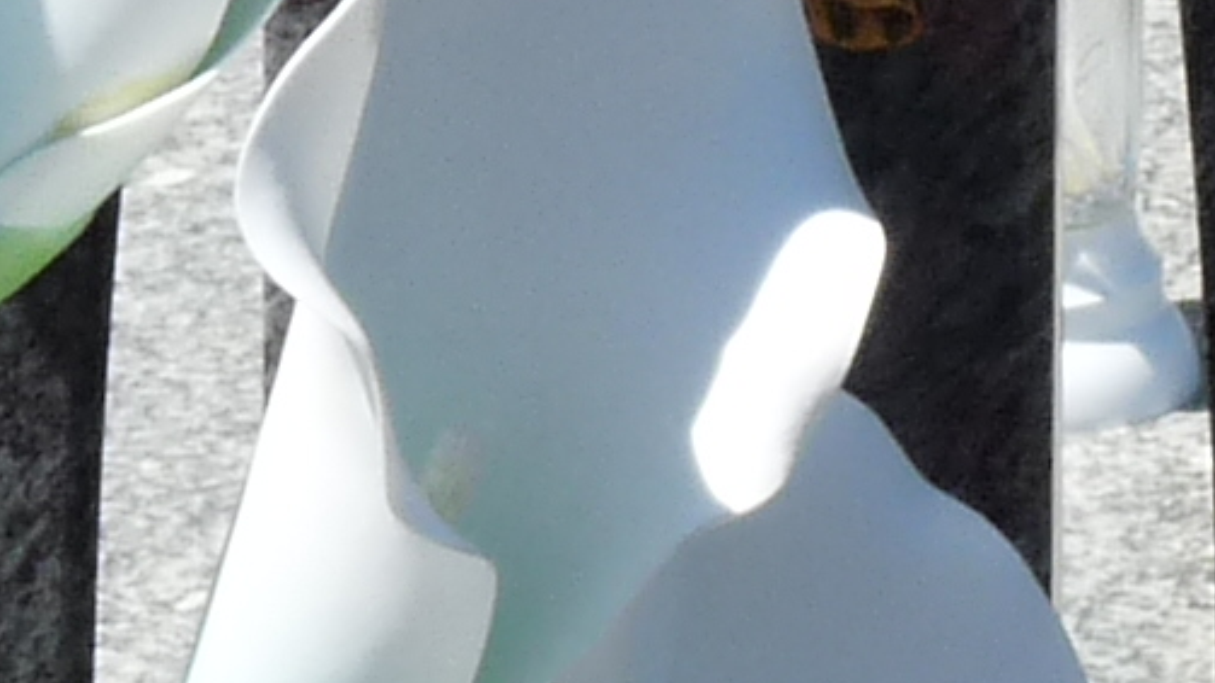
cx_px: 558
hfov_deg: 3.3
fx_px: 21393
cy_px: 543
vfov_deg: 1.8
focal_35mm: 664
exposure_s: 1/320
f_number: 5.6
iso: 100
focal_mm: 14.9
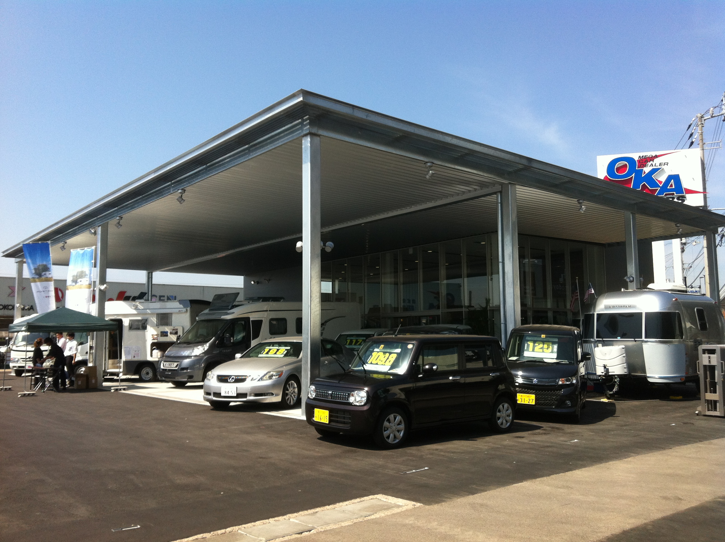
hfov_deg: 52.7
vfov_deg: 40.6
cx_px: 362
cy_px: 271
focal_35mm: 35
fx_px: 732
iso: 80
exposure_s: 1/943
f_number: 2.8
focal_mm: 3.85
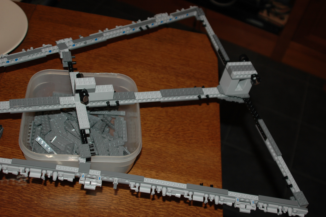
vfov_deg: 29.8
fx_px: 407
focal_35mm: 45
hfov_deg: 43.6
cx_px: 163
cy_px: 108
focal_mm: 30
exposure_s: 1/60
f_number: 3.5
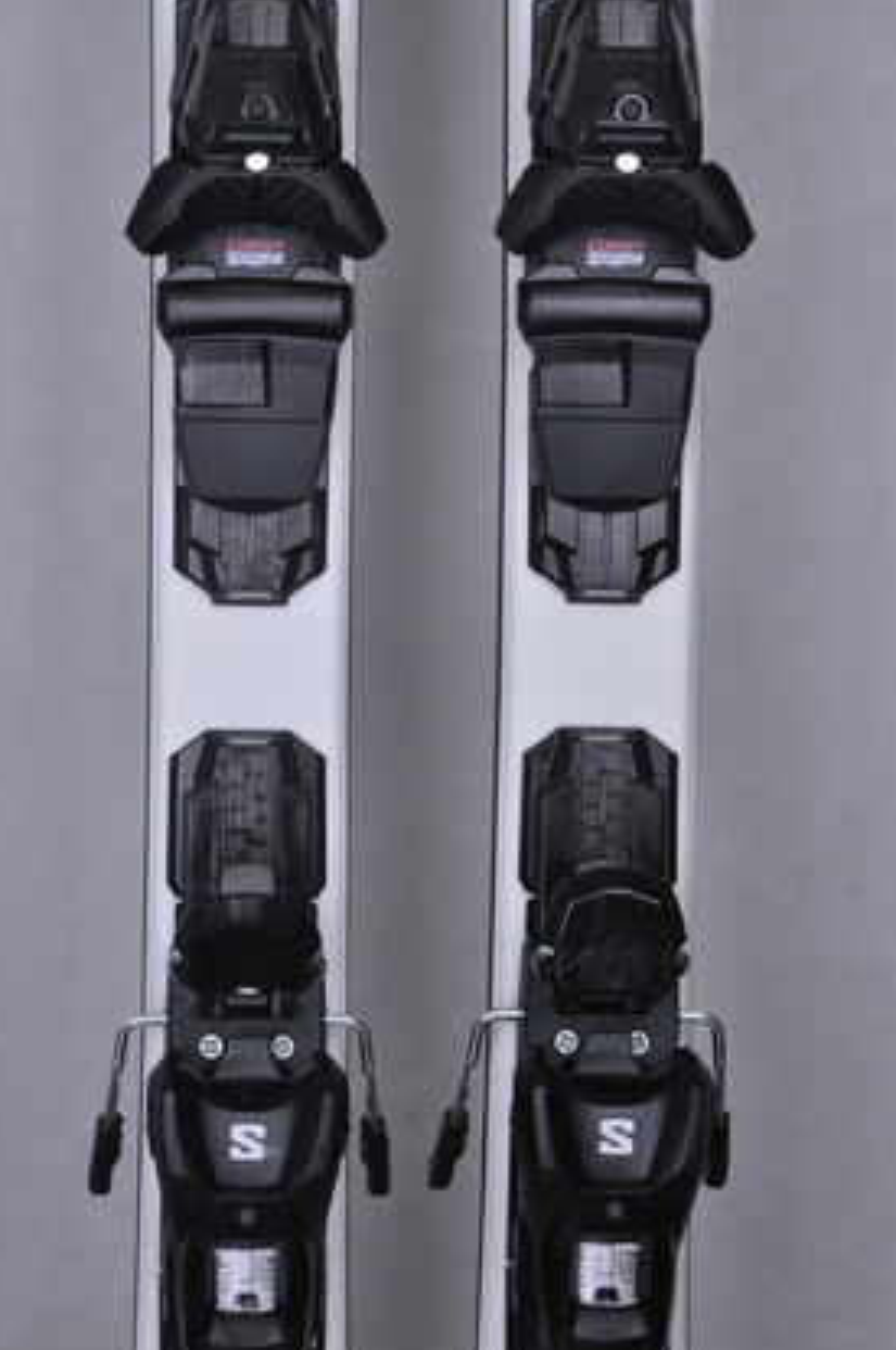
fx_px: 4266
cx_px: 415
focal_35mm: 114
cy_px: 698
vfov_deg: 18.0
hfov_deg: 12.0
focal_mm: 70
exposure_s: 1/125
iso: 3200
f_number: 9.5
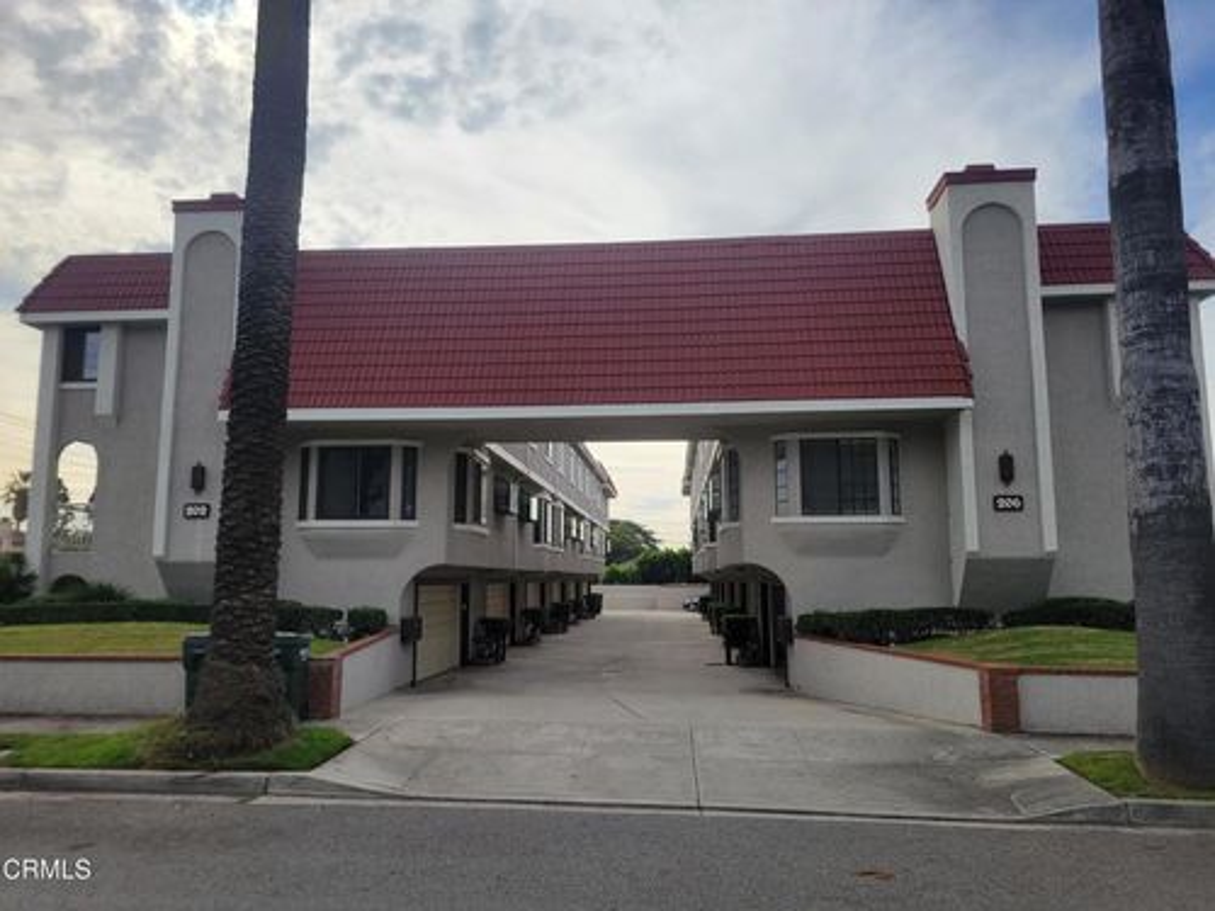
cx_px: 608
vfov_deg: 53.1
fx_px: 913
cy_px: 456
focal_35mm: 26
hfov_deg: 67.3
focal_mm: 5.4
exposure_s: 1/2378
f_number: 1.8
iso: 40
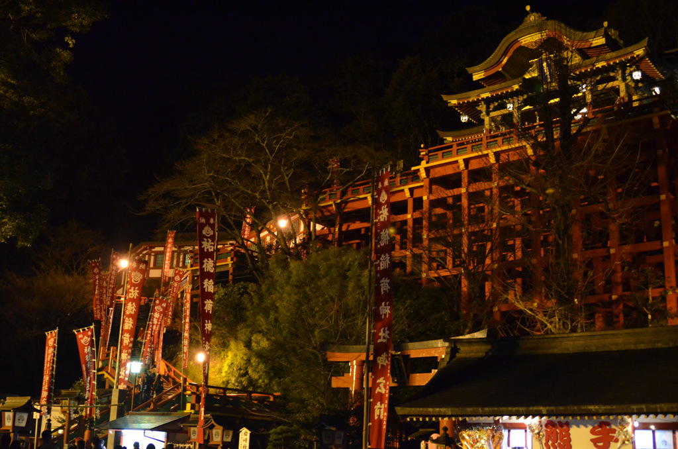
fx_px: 789
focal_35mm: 42
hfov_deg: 46.5
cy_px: 224
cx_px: 339
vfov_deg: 31.7
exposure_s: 1/80
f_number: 2.8
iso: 3200
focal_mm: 28
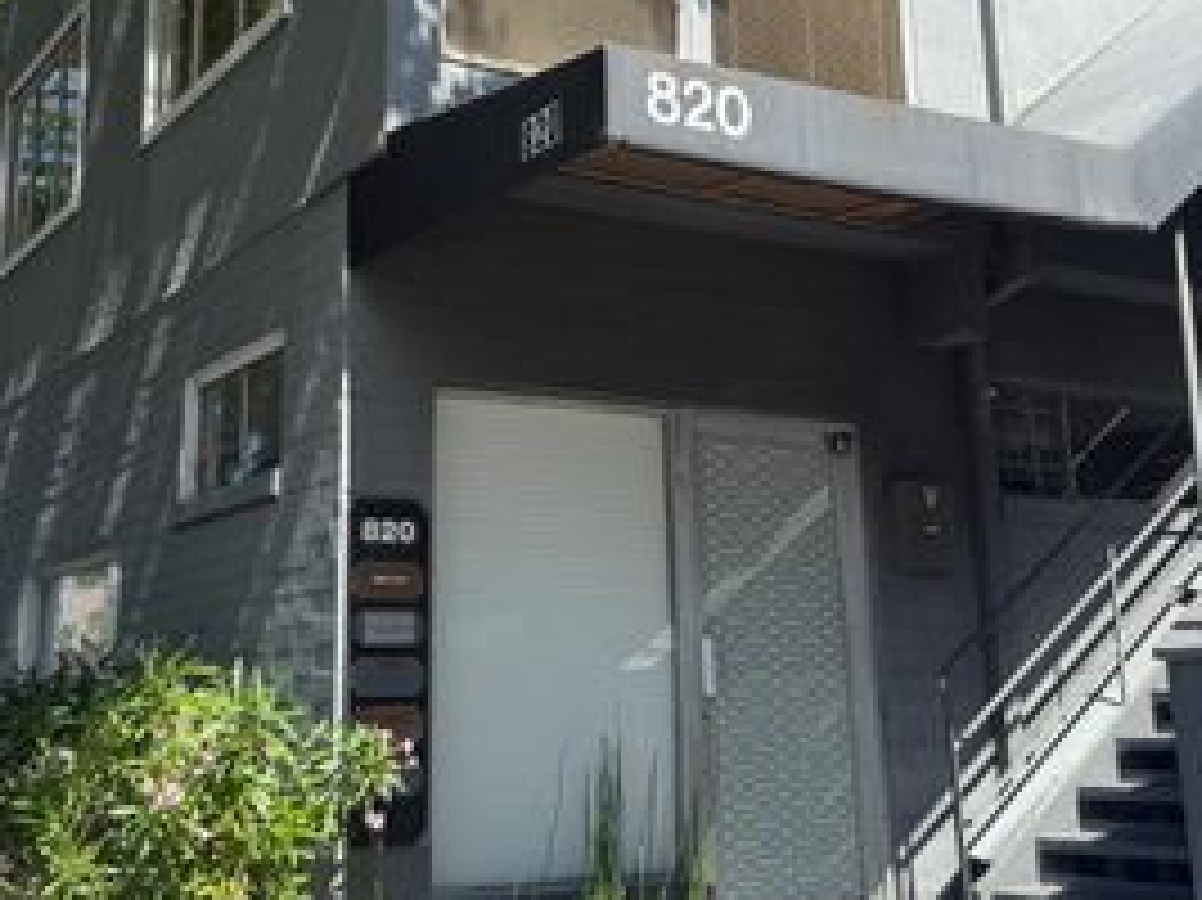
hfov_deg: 42.0
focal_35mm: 45
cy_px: 286
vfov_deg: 31.8
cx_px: 531
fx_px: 1562
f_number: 1.78
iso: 80
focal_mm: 6.76
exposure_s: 1/2053
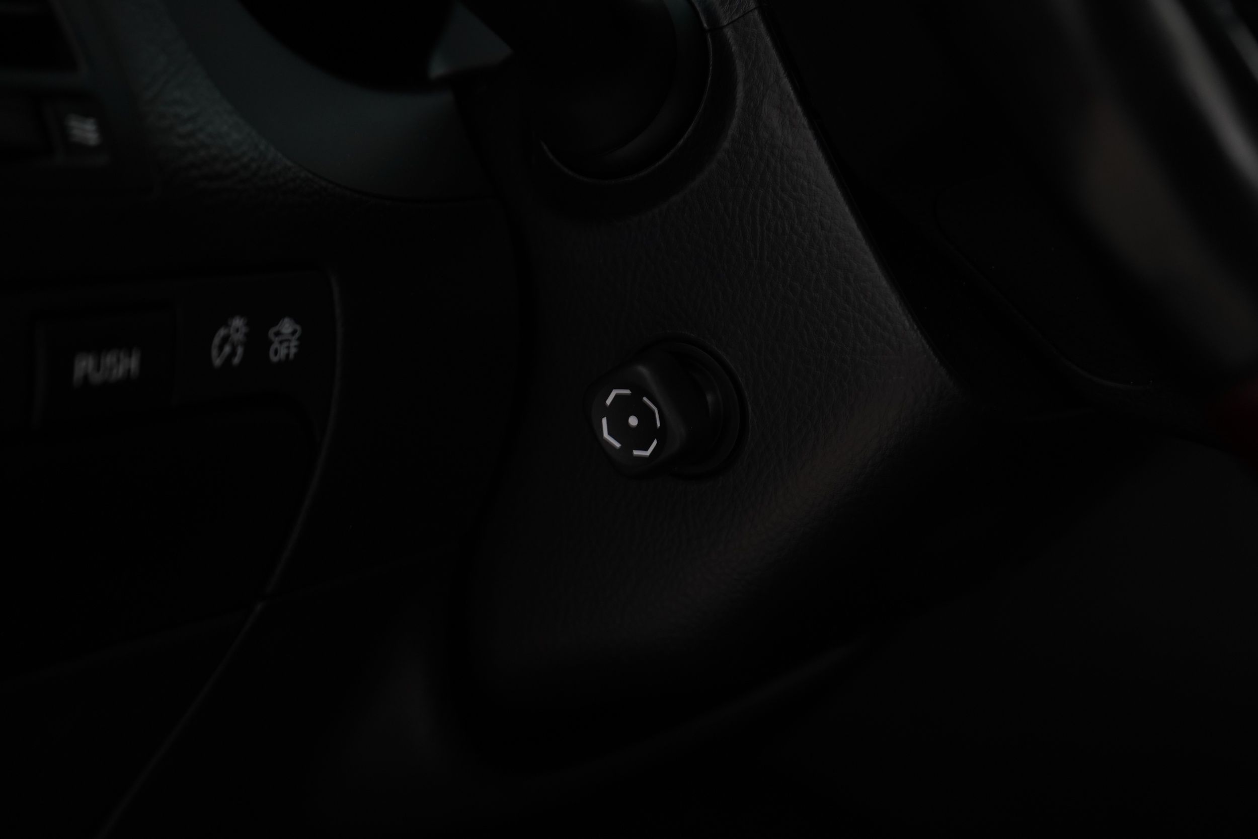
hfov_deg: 39.6
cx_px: 629
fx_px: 1747
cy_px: 420
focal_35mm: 50
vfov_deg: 27.0
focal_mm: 50
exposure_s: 1/10
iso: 1000
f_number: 5
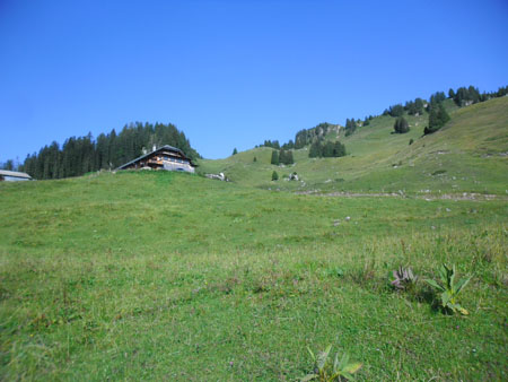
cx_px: 254
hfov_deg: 65.3
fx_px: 396
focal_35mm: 27
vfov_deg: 51.4
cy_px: 191
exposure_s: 1/500
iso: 80
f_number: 3.5
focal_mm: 4.9
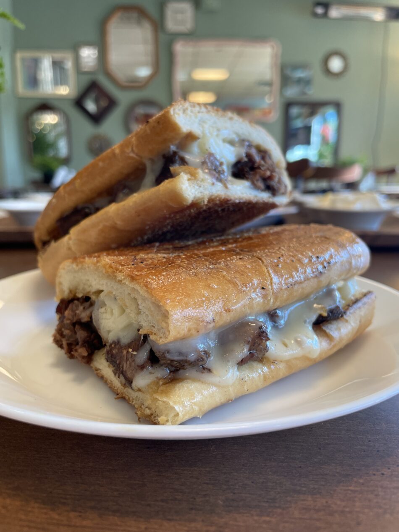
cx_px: 200
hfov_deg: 53.1
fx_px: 400
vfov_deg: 67.3
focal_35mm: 26
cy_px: 266
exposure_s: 1/120
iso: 80
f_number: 1.6
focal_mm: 4.2
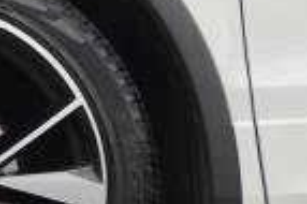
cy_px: 82
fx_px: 1884
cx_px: -142
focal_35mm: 221
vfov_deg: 6.2
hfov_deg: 9.1
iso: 125
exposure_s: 1/60
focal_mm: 33
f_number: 5
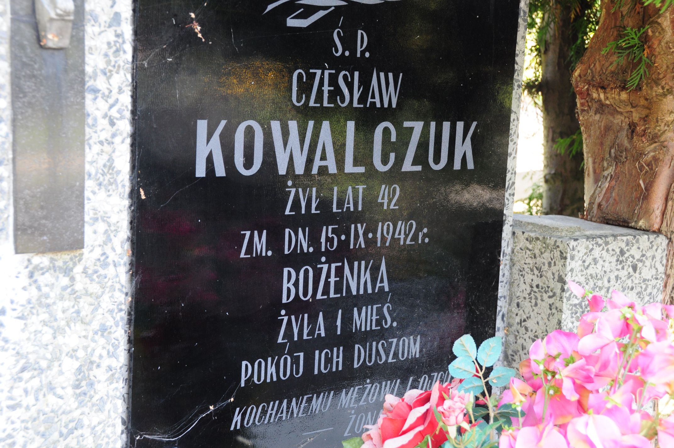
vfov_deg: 22.6
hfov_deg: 33.4
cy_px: 224
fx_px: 1122
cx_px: 337
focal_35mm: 60
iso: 500
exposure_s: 1/40
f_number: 7.1
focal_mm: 40
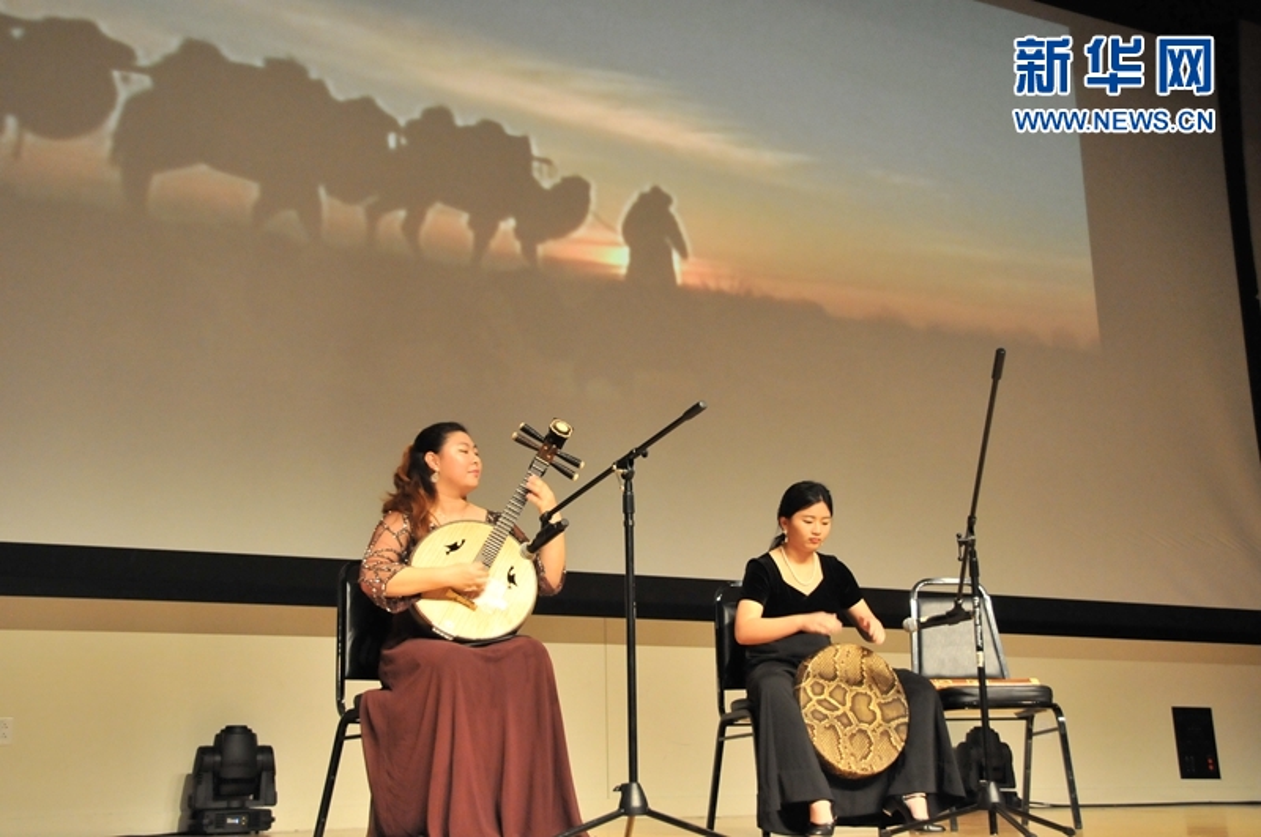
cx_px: 630
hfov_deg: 48.0
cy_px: 418
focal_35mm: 40
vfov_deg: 32.9
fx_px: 1417
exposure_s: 1/40
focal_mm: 27
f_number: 4
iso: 1600
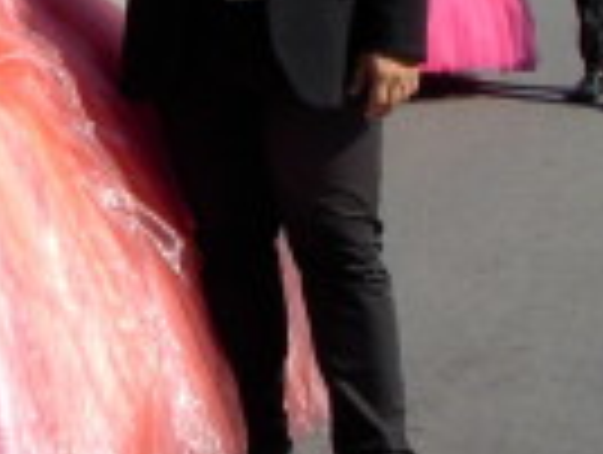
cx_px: -4
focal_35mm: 143
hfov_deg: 13.6
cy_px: 4
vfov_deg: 10.3
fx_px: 2495
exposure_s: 1/260
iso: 70
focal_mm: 6.2
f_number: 5.6
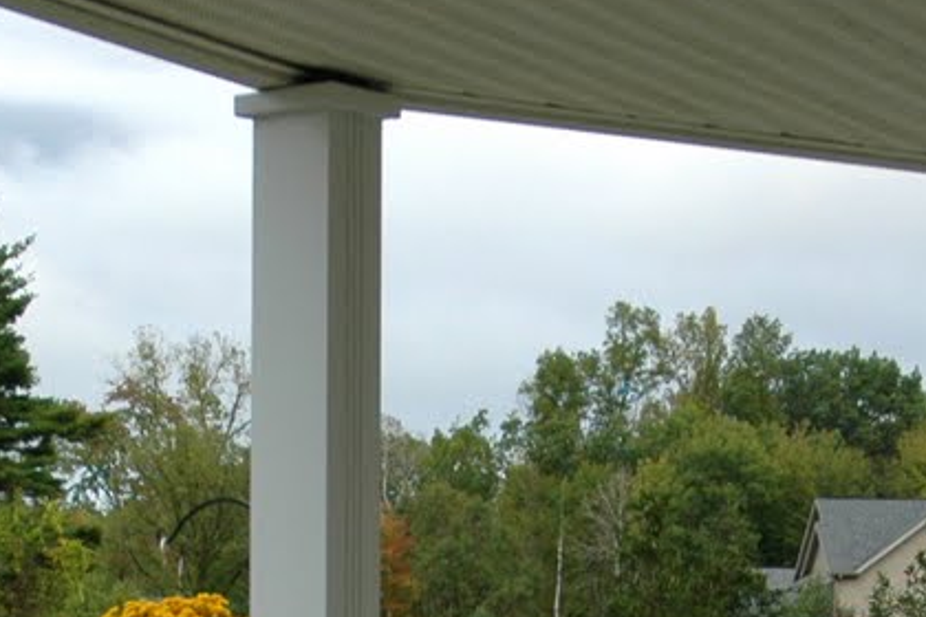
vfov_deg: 9.6
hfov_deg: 15.0
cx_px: 340
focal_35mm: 137
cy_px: 1038
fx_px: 3524
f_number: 3.8
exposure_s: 1/400
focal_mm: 24
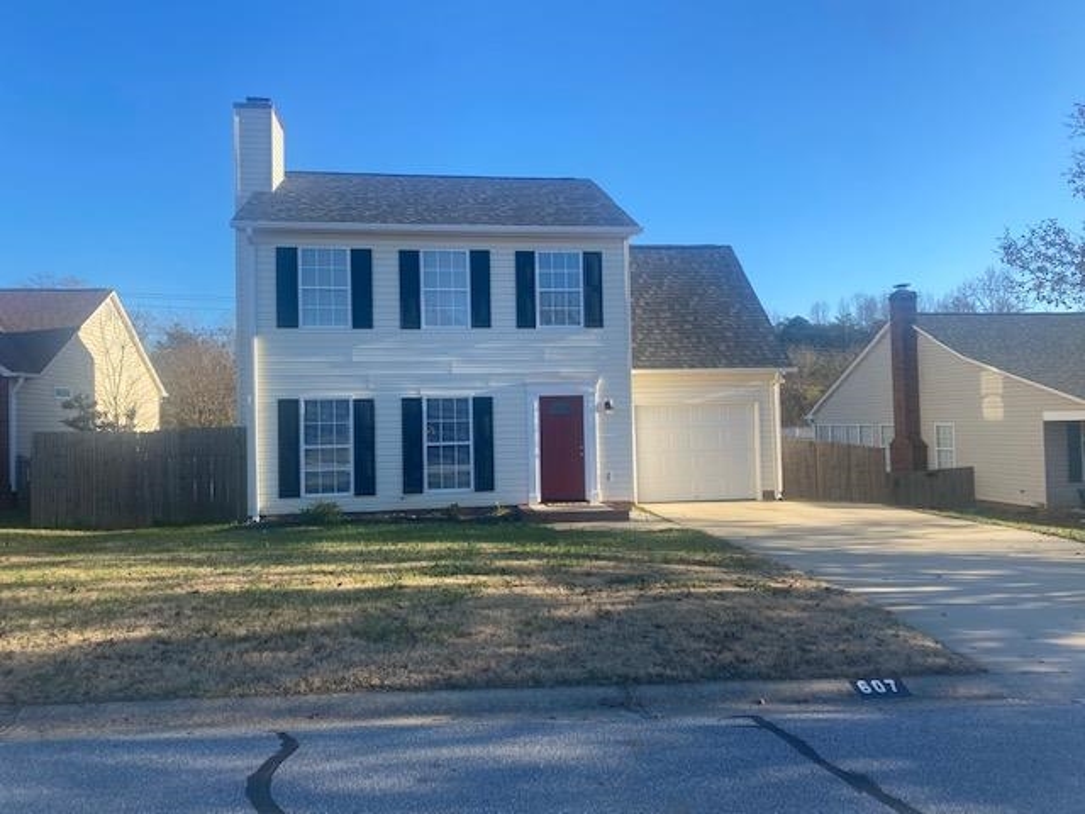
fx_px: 815
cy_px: 407
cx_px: 542
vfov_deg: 53.1
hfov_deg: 67.3
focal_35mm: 26
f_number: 1.8
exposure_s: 1/1193
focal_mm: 4.25
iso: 32
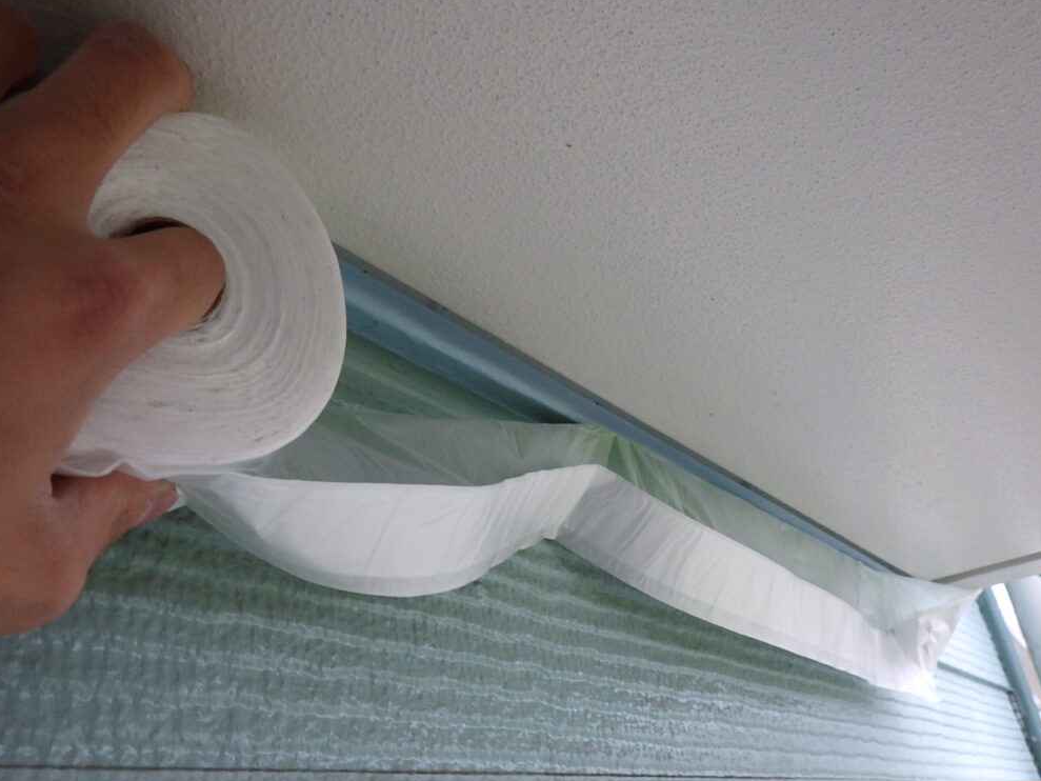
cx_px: 516
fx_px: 872
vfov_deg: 48.2
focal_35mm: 29
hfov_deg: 61.7
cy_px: 381
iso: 125
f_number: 3.5
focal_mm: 5
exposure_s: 1/60
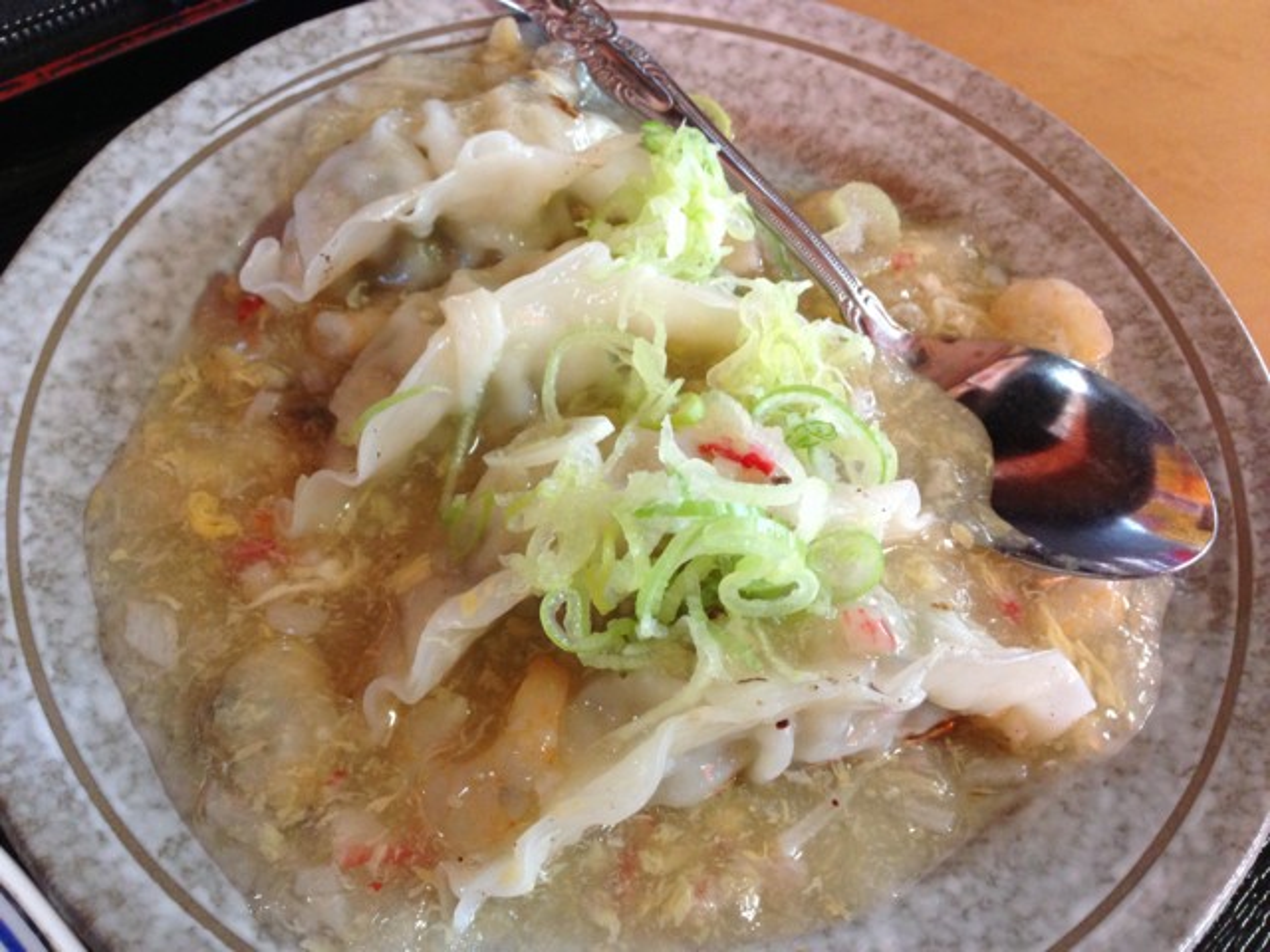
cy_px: 476
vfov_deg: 42.9
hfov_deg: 55.4
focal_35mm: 33
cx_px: 635
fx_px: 1211
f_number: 2.4
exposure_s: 1/20
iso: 200
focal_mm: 4.13
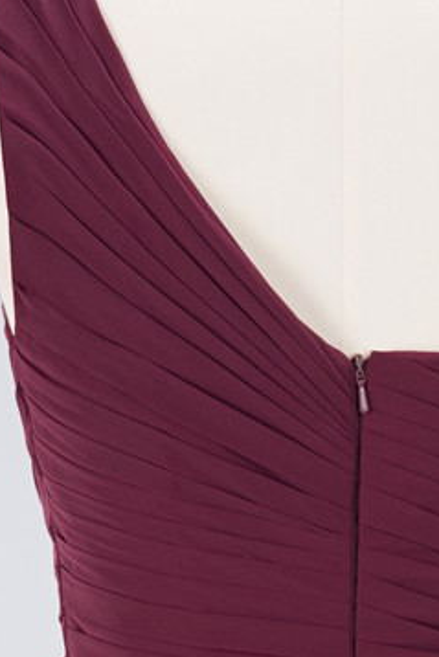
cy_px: 934
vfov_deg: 6.3
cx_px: 336
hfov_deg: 4.2
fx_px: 5957
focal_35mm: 326
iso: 100
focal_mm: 78
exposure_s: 1/100
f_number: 10
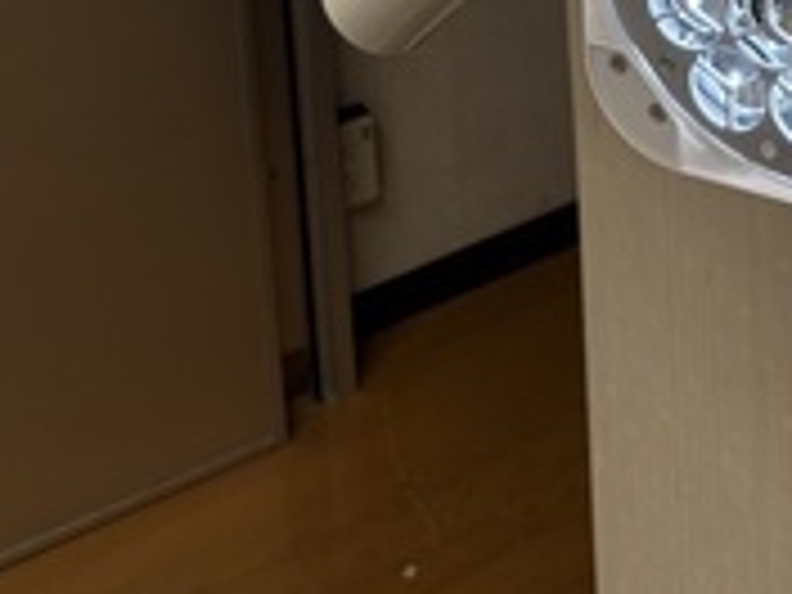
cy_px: -598
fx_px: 1807
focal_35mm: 79
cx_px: 760
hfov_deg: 23.8
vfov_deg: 15.1
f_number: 1.6
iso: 40
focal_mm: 5.96
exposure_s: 1/122
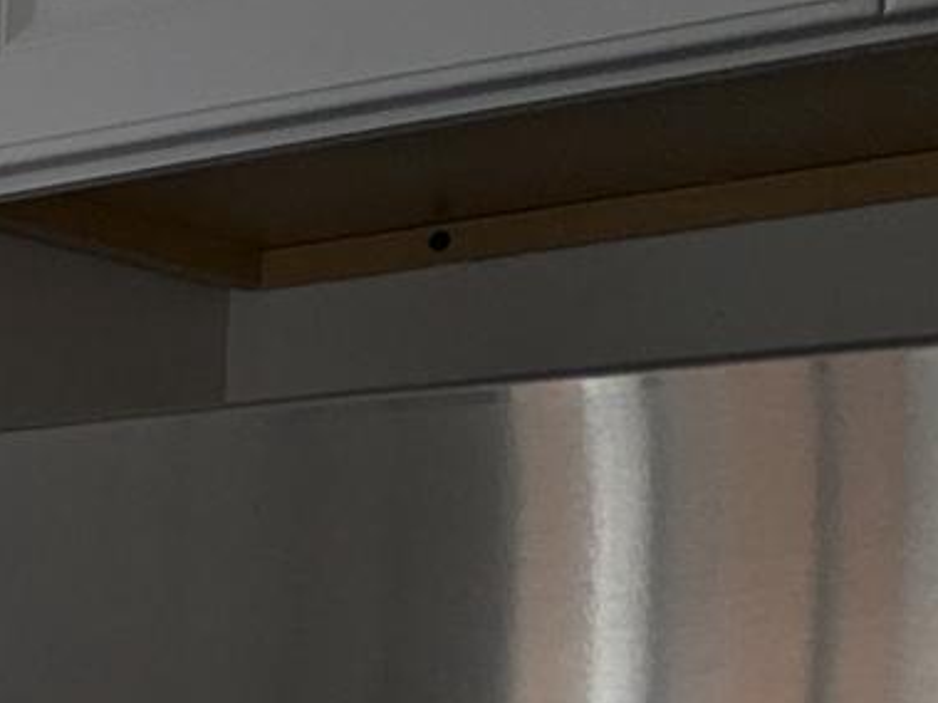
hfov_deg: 11.7
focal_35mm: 135
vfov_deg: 10.6
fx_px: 3657
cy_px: 1000
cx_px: -1397
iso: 68
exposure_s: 1/120
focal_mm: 5.43
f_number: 1.89
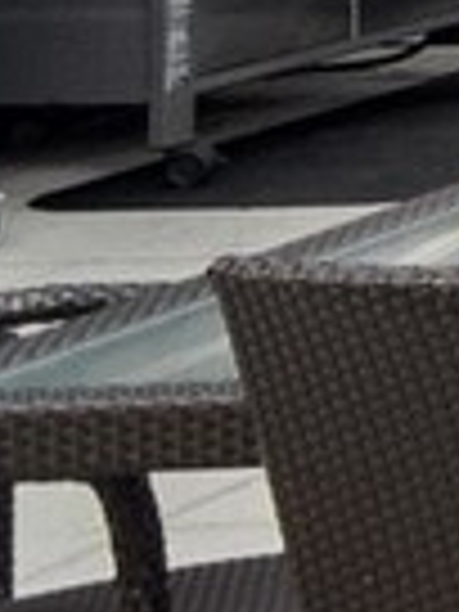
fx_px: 3642
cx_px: 3303
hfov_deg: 4.2
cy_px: -724
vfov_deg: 8.9
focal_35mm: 206
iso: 200
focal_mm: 12
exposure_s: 1/500
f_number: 8
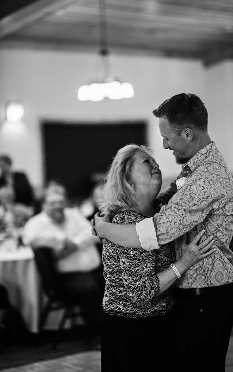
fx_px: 883
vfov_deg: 23.8
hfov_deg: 15.0
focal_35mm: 87
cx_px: 124
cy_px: 186
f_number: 1.8
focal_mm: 85
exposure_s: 1/400
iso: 800
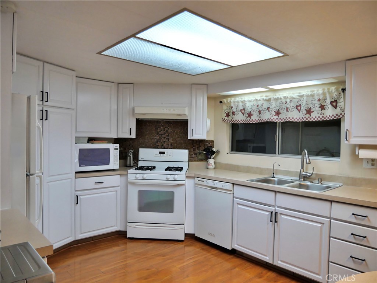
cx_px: 188
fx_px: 261
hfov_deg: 71.6
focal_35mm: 24
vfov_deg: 56.8
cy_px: 142
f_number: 3.5
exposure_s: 1/125
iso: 1250
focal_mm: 12
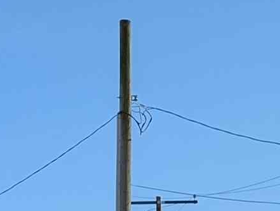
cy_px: 393
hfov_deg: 10.6
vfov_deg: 8.6
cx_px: -332
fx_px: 1345
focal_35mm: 166
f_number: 1.68
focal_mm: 6.9
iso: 18
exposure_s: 1/1621
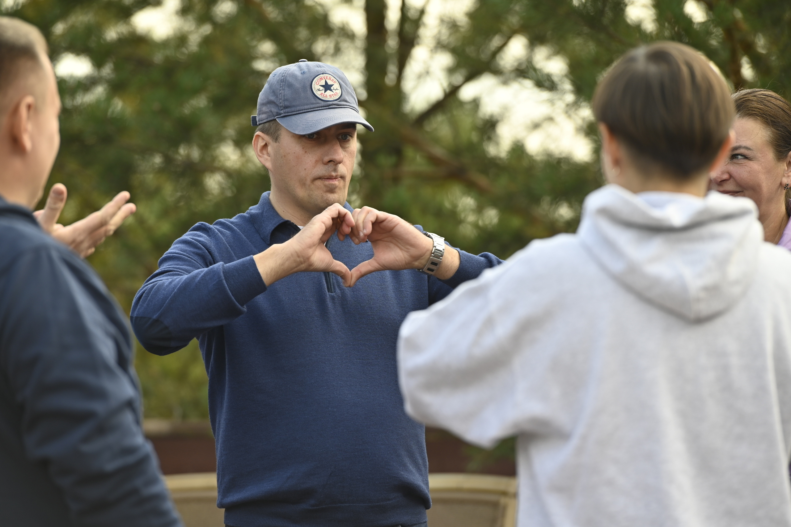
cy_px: 264
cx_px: 396
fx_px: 4393
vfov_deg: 6.9
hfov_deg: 10.3
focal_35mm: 200
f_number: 4
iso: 160
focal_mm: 200
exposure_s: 1/400
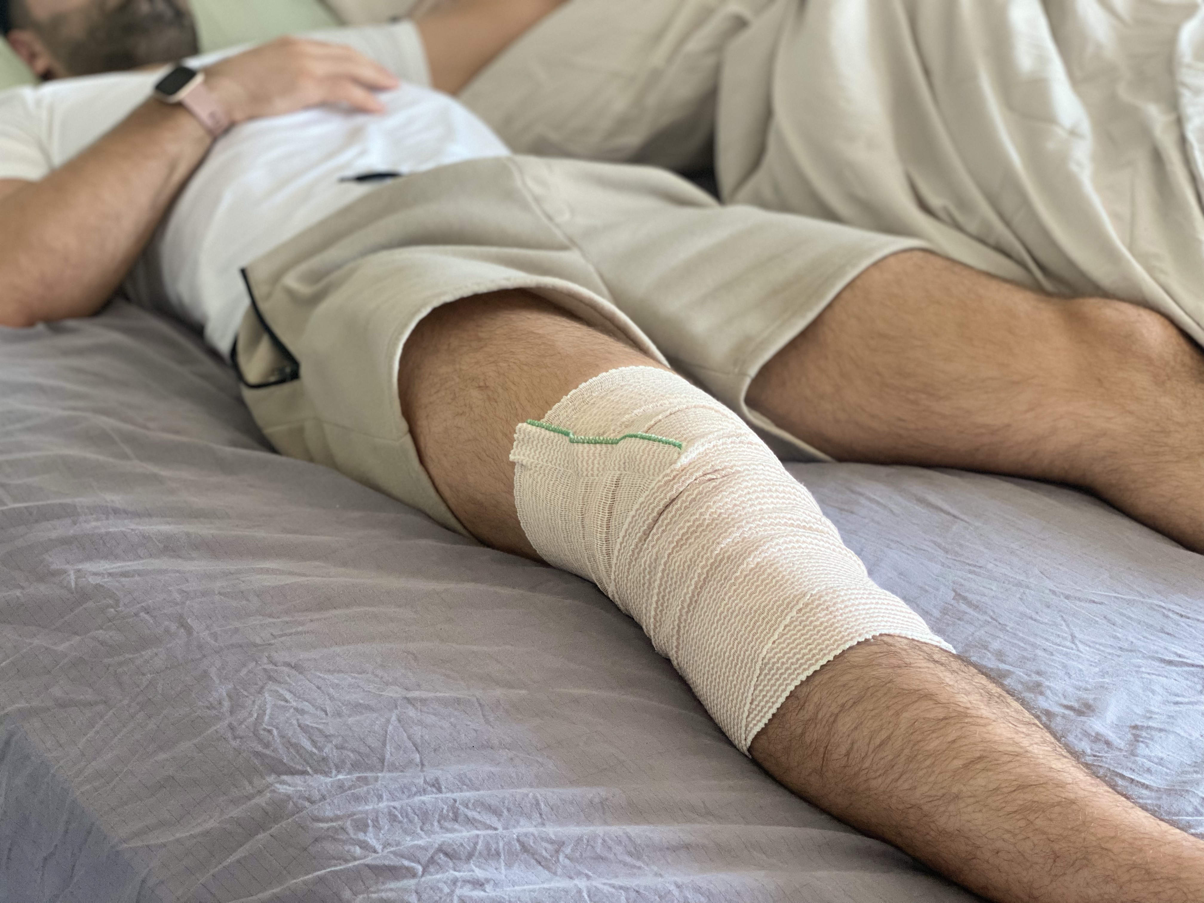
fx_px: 1809
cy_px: 452
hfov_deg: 36.8
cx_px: 602
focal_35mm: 52
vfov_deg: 28.0
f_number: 2
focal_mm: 6
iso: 250
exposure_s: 1/122
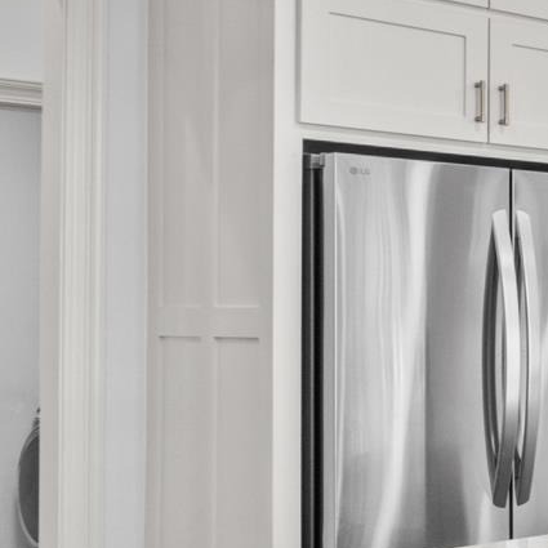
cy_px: 298
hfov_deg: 14.5
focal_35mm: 75
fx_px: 1343
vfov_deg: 23.1
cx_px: 1333
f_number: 8
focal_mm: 10
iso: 800
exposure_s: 1/1.67
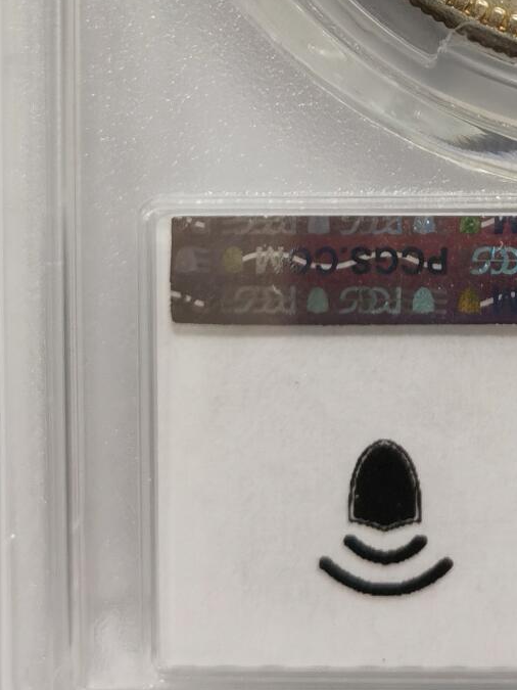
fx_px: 2868
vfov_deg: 13.4
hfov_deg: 10.1
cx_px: 637
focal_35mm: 144
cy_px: -90
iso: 80
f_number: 16
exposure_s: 1/100
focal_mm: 5.56
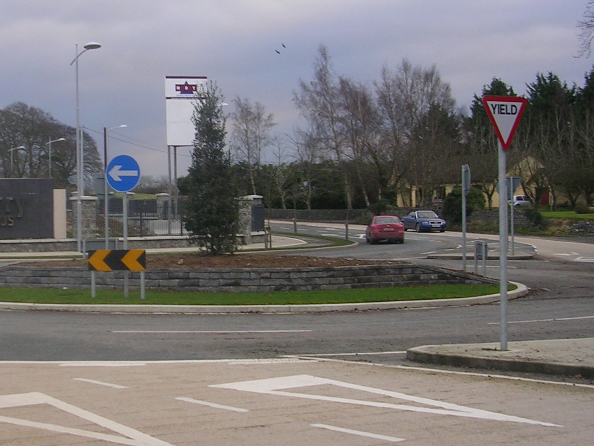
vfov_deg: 19.9
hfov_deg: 25.8
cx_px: 99
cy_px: 174
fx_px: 1270
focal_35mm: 74
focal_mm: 6.6
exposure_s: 1/83.4
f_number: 3
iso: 50
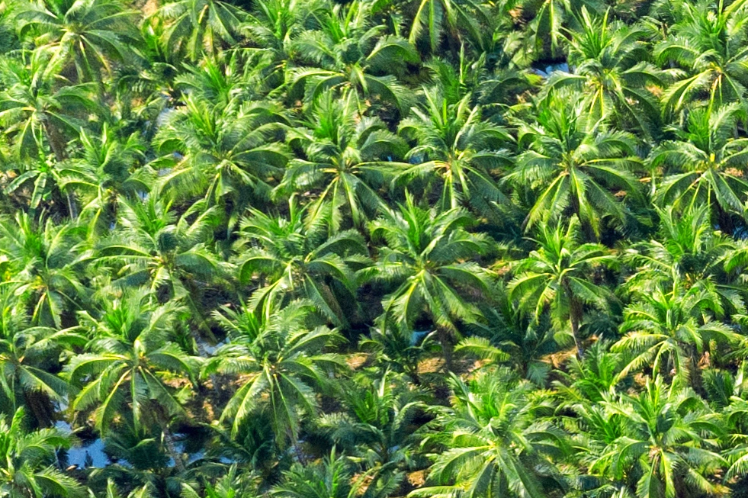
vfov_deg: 8.8
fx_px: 3240
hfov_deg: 12.1
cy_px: 203
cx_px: 1356
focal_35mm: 156
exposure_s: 1/240
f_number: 5
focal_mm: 10.26
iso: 100
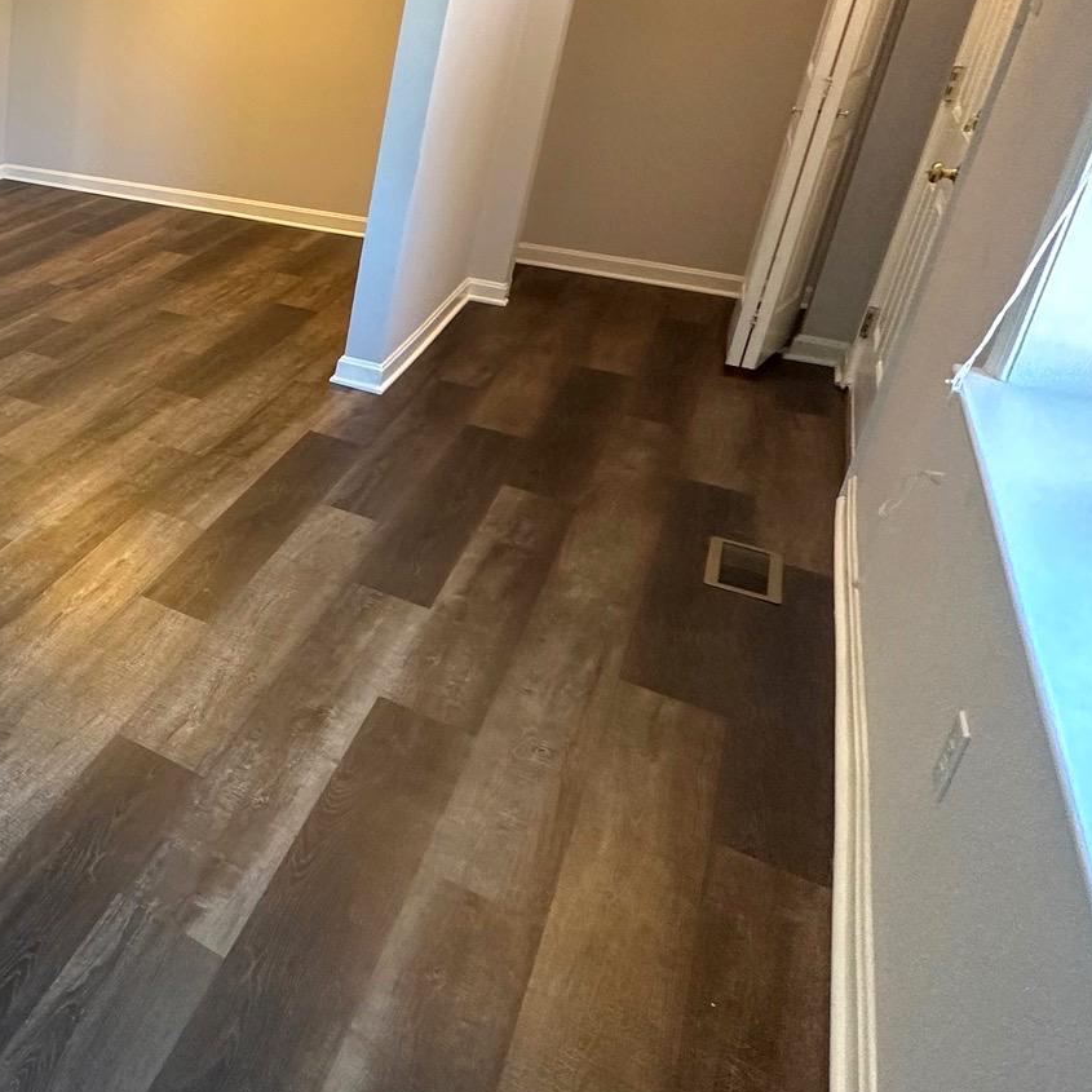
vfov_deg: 52.0
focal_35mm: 30
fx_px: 1071
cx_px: -227
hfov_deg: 38.9
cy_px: 293
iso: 200
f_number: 2.2
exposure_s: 1/60
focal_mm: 2.22
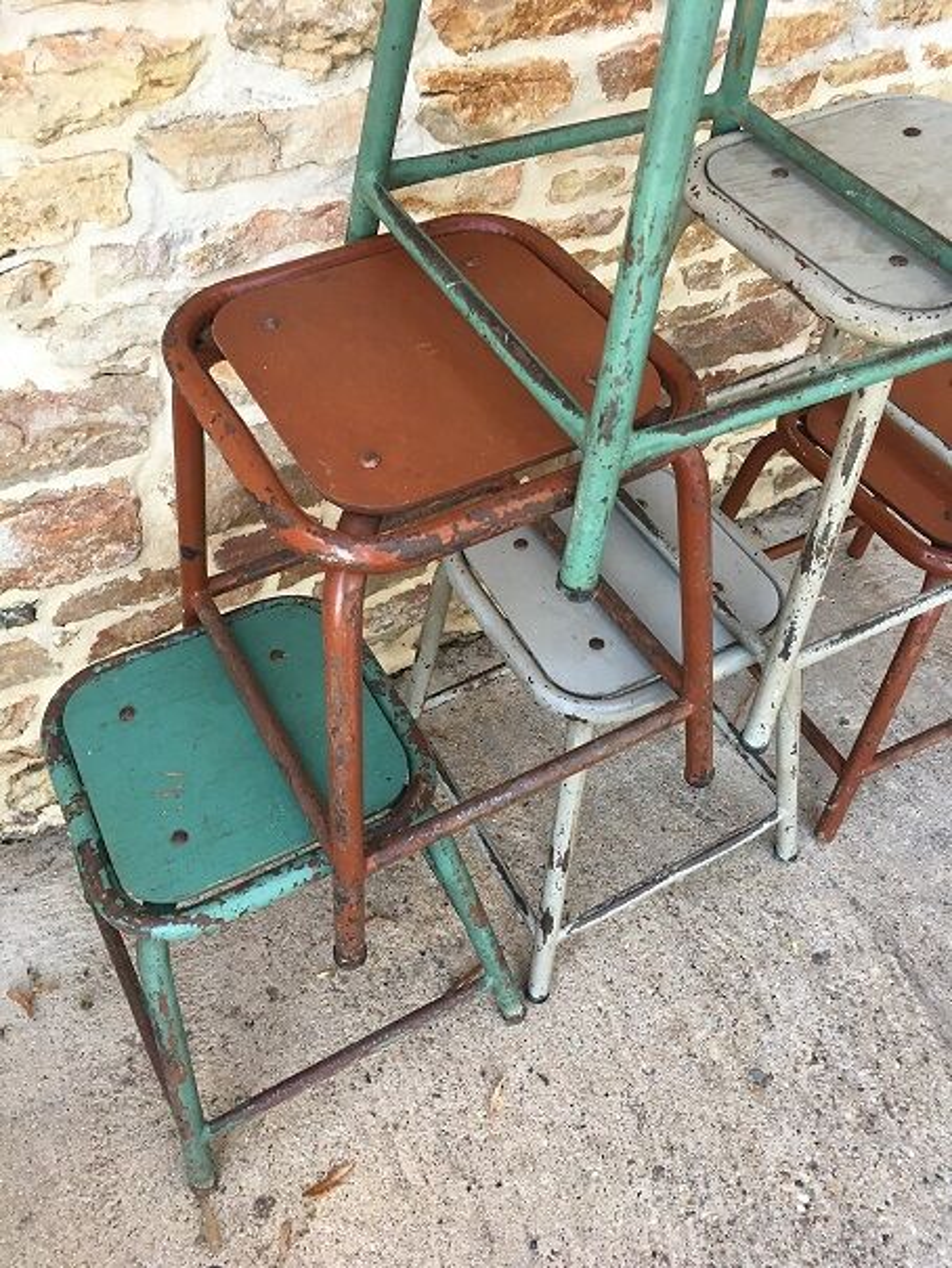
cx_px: 476
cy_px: 634
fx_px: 1063
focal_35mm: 29
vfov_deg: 61.6
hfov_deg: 48.2
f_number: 2.2
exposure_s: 1/33
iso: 40
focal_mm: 4.15
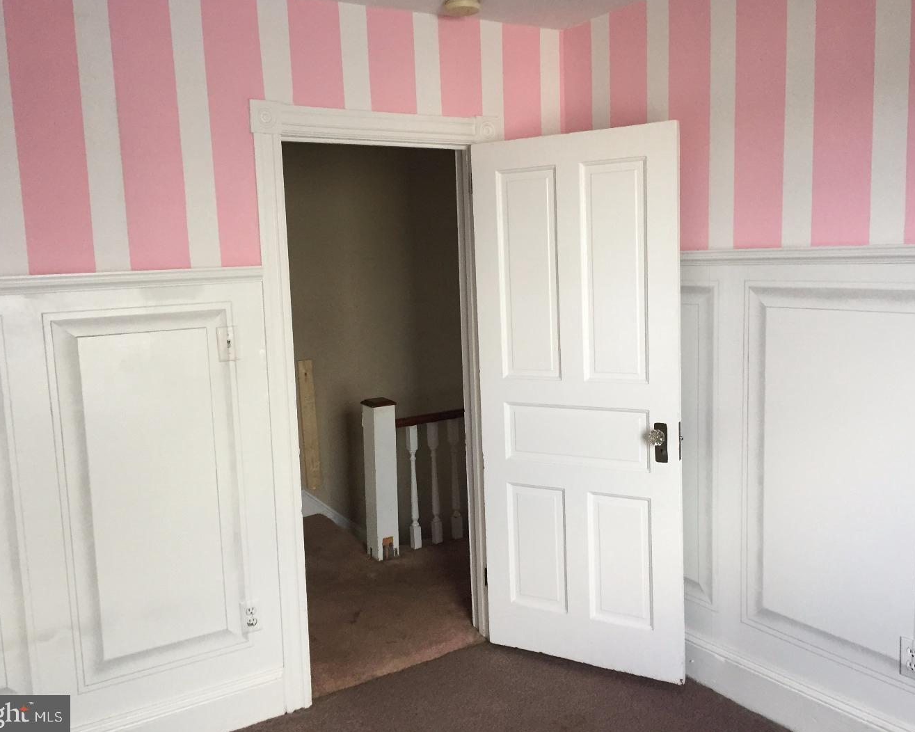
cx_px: 449
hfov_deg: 57.2
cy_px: 359
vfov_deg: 47.1
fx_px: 839
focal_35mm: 31
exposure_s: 1/30
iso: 50
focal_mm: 4.15
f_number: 2.2
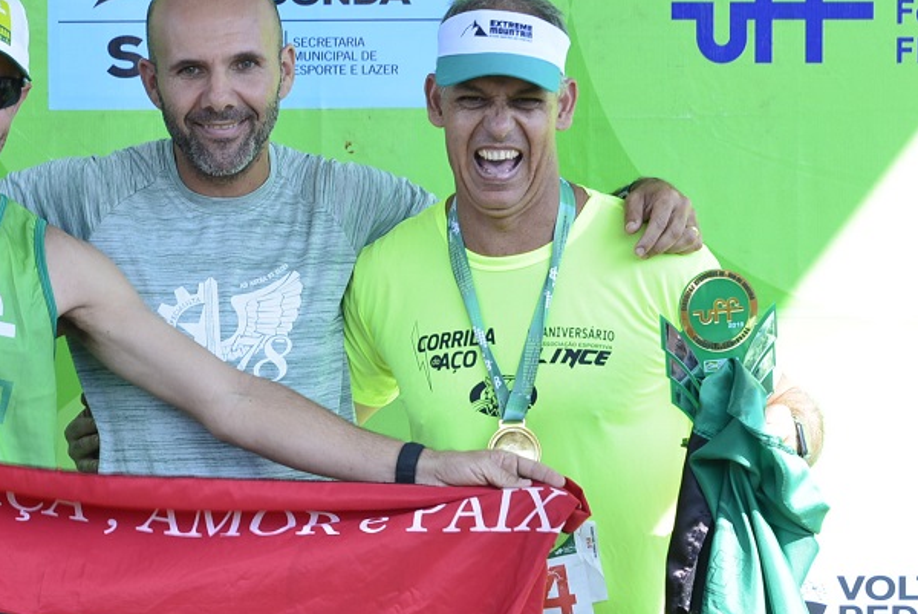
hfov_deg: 7.6
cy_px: 362
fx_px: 6890
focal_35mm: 270
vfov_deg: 5.1
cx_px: 274
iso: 250
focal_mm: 135
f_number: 8
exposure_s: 1/100
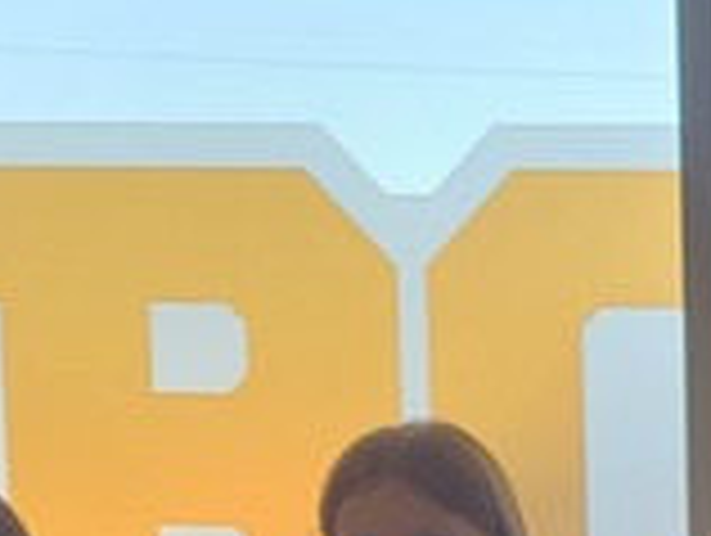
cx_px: 1710
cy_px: 1180
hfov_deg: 10.2
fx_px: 3456
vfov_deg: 8.3
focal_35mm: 168
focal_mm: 5.4
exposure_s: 1/120
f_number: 1.8
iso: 80
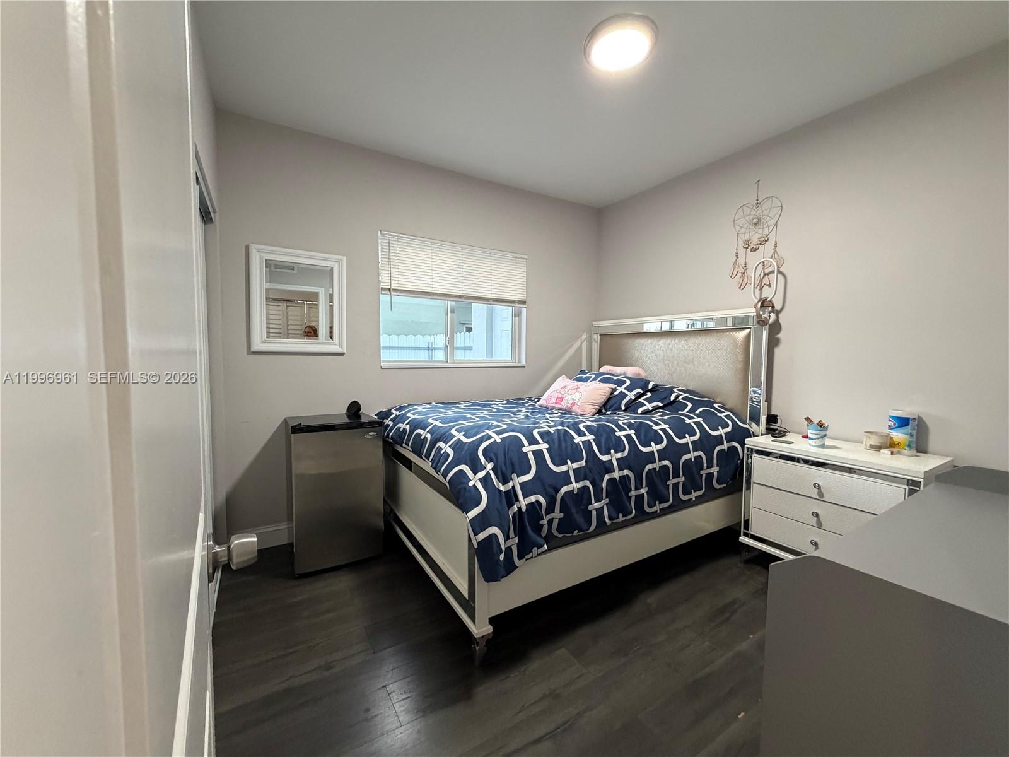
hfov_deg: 102.1
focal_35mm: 14
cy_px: 378
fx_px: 408
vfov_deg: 85.7
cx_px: 504
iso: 400
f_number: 2.2
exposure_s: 1/60
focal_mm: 2.22
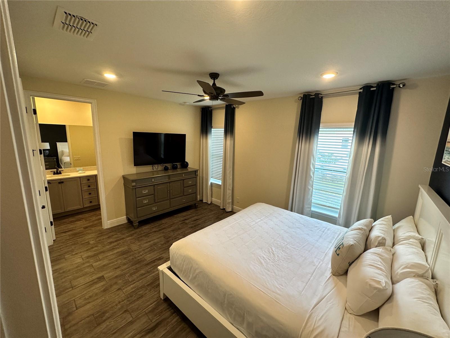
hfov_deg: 102.1
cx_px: 225
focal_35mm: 14
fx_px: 182
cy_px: 169
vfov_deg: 85.7
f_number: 2.2
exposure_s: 1/120
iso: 160
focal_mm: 2.22
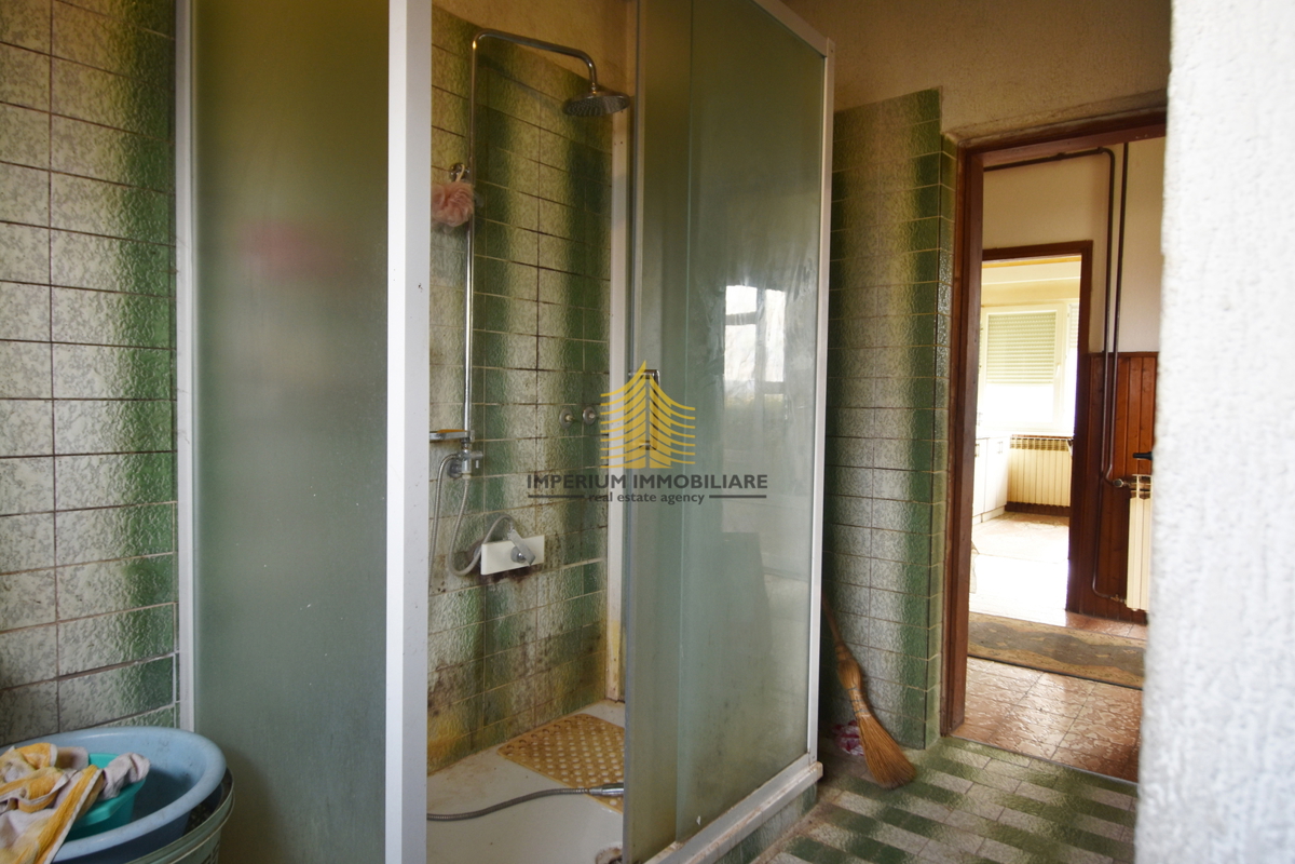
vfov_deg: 63.2
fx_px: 701
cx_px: 648
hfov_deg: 85.4
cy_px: 432
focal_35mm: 20
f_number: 4.8
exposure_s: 1/20
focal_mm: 13
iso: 180
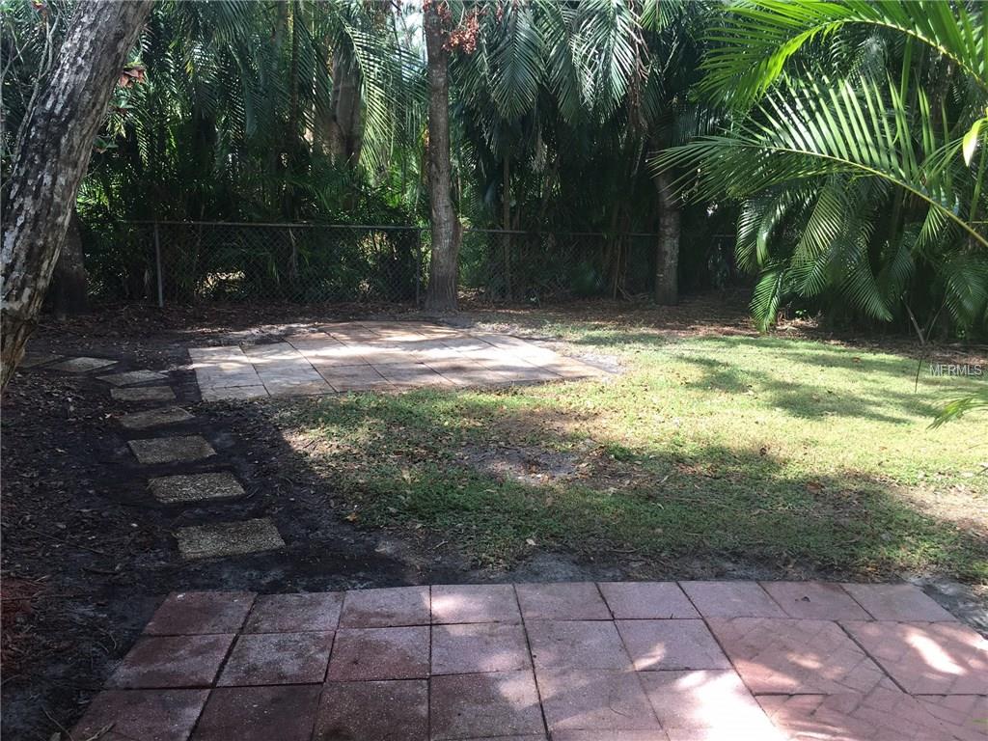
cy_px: 370
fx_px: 828
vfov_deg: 48.2
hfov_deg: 61.7
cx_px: 494
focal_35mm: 29
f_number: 2.2
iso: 25
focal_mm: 4.15
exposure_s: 1/223
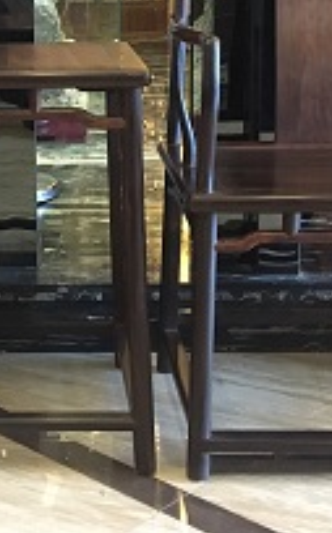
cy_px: 93
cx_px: 24
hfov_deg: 17.5
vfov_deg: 27.6
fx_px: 1060
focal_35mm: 73
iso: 320
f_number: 2.2
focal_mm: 4.15
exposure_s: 1/17
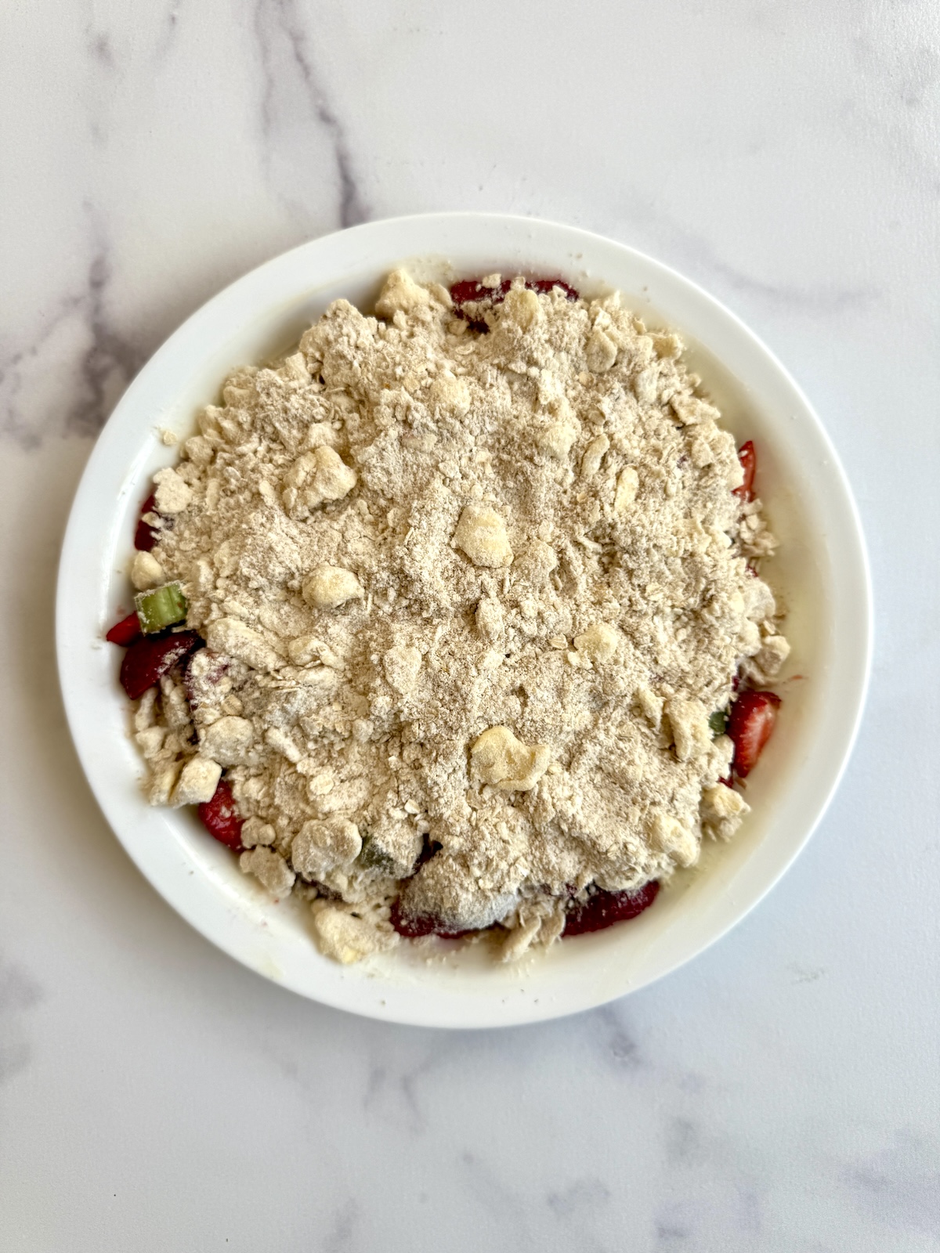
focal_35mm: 24
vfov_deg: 71.6
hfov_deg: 56.8
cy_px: 626
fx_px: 869
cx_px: 470
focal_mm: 6.76
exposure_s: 1/305
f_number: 1.78
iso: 80
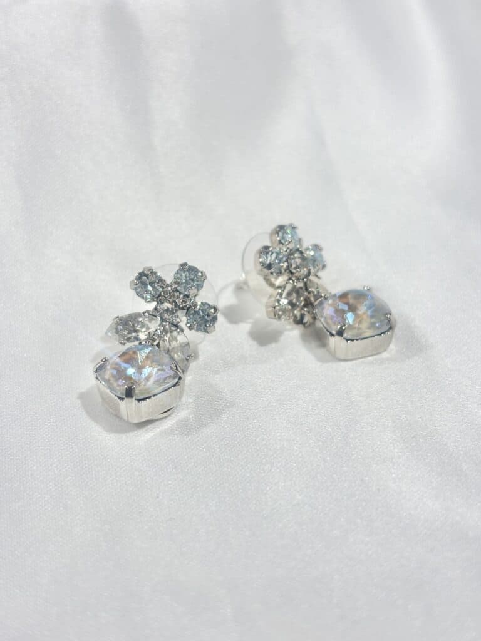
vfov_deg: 36.8
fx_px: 963
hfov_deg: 28.0
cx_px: 240
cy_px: 320
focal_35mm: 52
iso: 32
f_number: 1.6
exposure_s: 1/269
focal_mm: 5.96
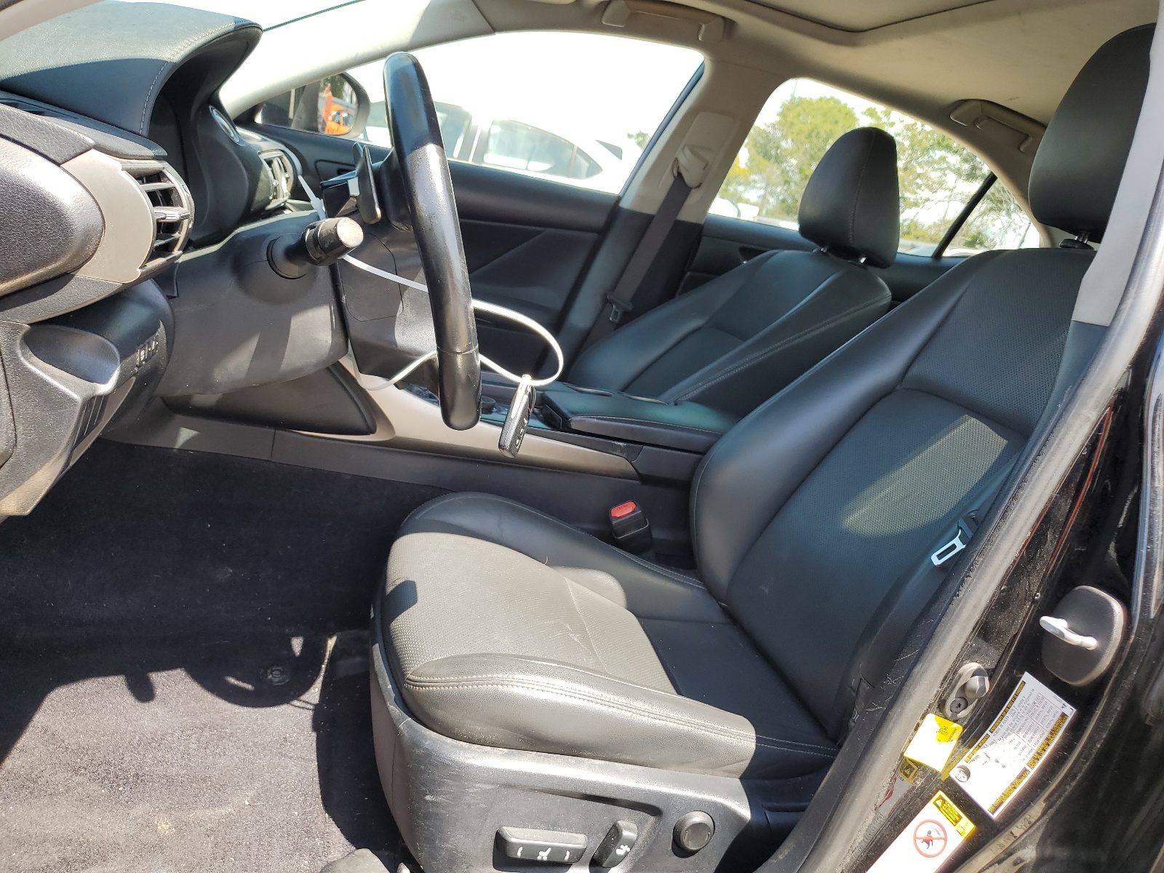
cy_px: 436
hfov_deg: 67.3
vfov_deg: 53.1
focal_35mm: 26
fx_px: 874
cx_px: 582
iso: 50
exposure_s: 1/385
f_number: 1.5
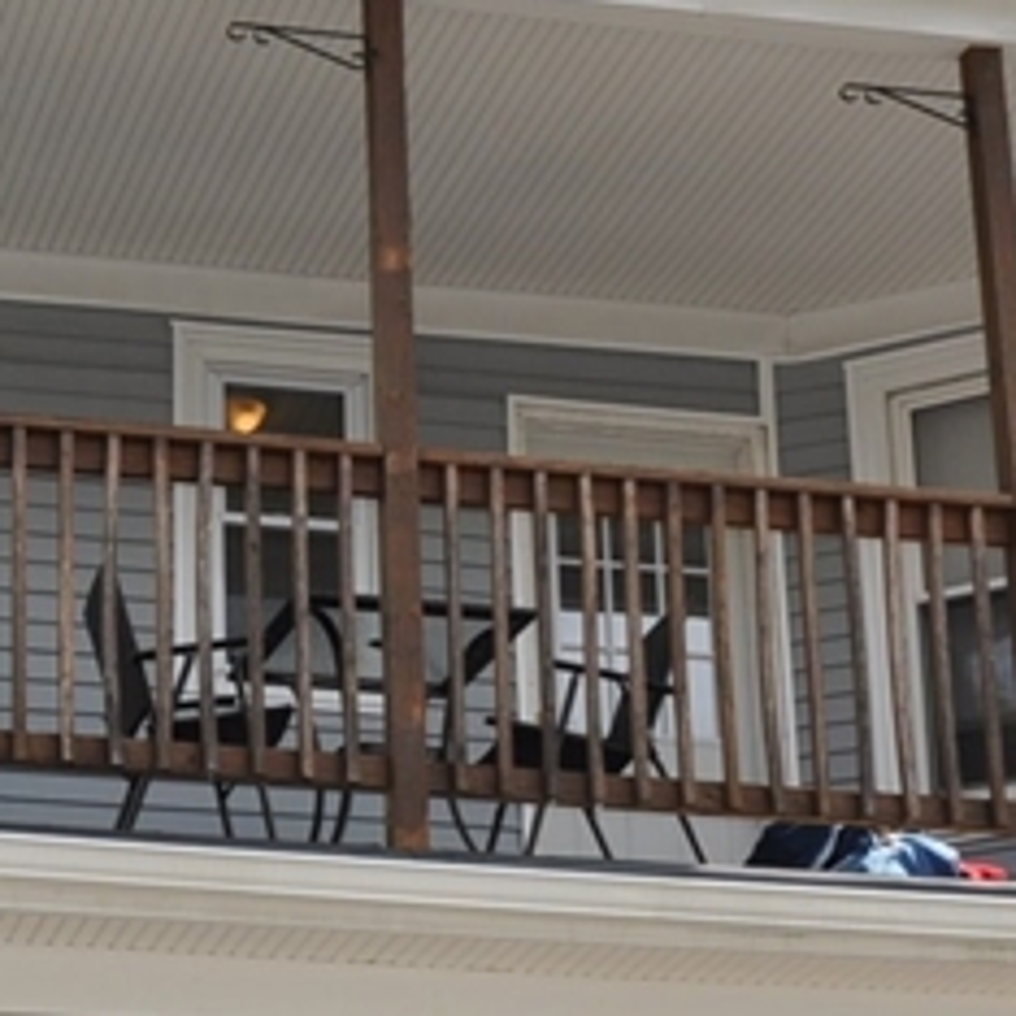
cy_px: 955
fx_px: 3150
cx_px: 56
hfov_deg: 18.0
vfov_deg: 18.0
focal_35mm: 95
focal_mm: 17
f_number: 9
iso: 200
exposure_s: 1/200
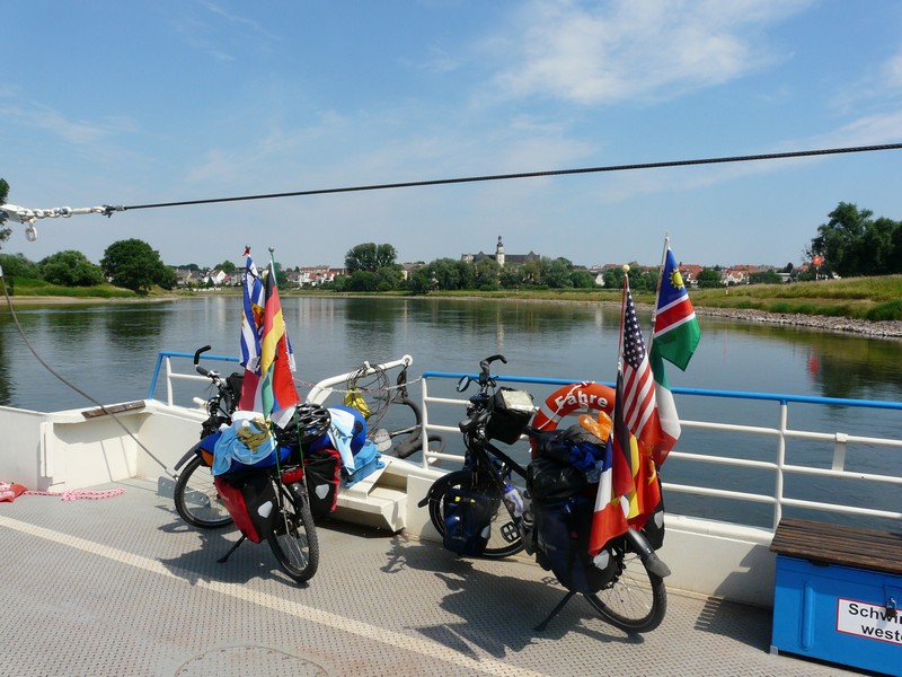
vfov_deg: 49.7
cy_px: 338
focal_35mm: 28
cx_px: 451
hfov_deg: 63.4
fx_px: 730
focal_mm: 4.6
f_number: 6.3
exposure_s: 1/400
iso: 100
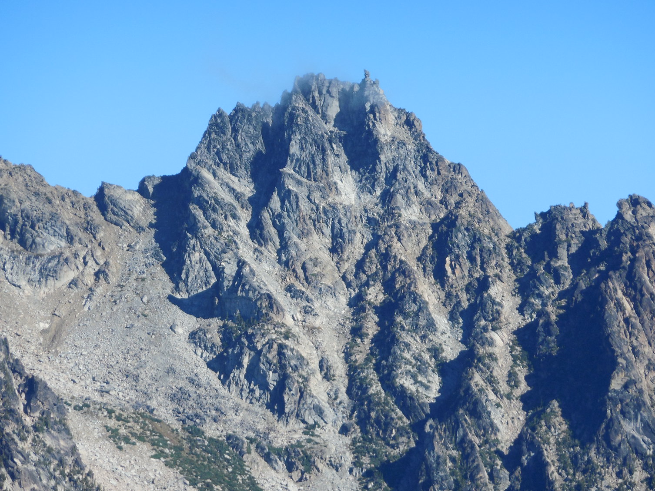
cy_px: 246
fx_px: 5166
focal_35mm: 273
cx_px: 334
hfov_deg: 7.3
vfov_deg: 5.4
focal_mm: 45.9
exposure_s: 1/400
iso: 125
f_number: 6.1
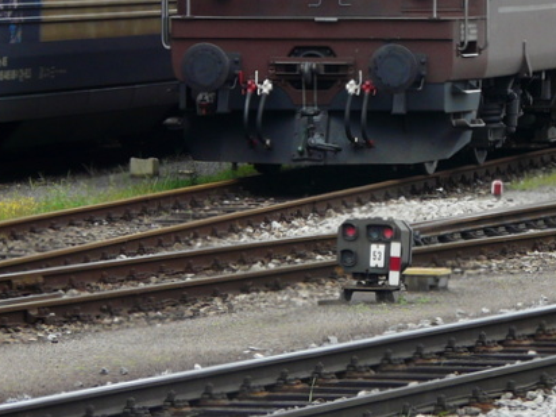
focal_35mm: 452
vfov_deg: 3.3
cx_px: 655
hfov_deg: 4.4
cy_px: -77
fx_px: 7260
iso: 100
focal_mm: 30.6
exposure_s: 1/250
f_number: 4.5
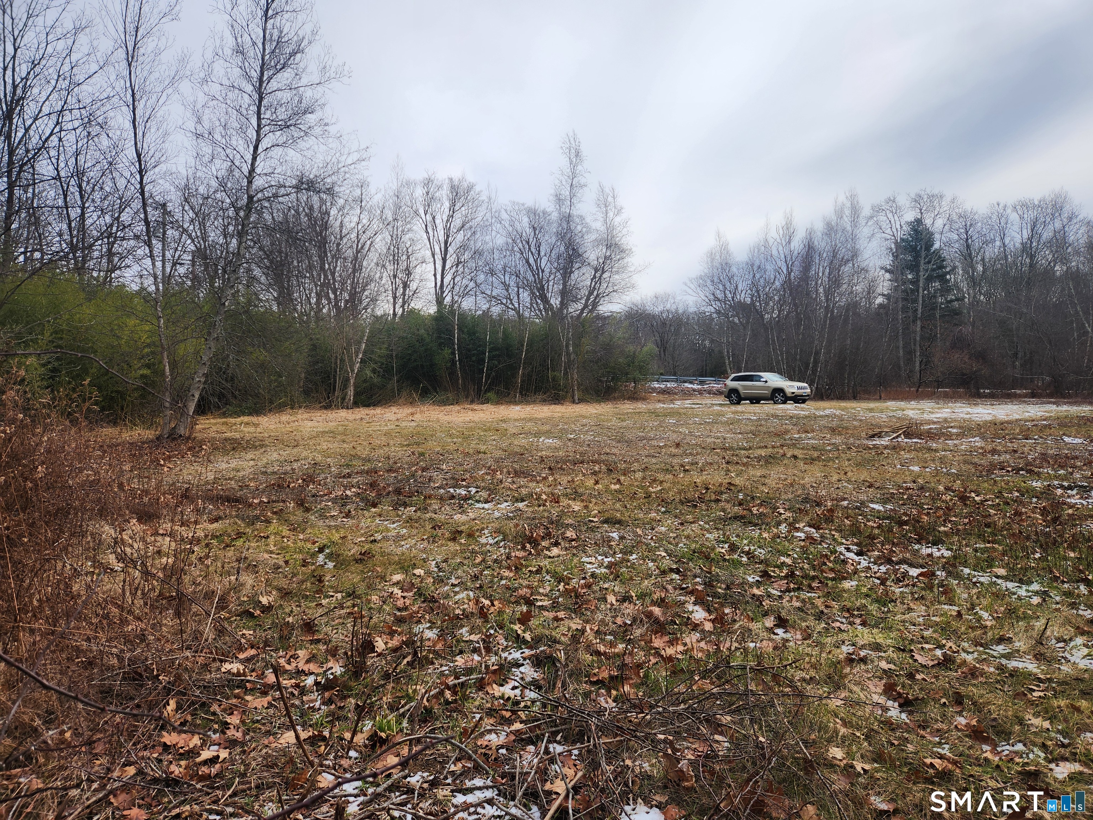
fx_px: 726
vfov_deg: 58.9
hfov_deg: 73.9
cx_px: 546
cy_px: 410
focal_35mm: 23
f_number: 1.8
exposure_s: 1/1139
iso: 20
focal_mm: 5.4
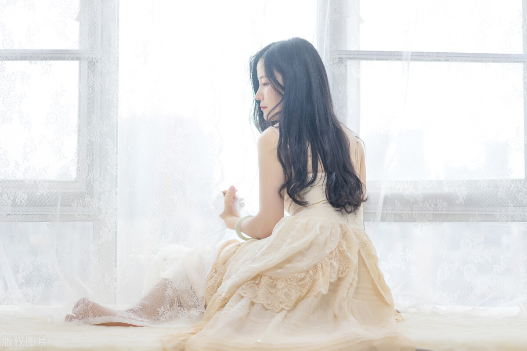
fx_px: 805
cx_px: 264
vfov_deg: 24.6
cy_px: 176
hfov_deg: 36.3
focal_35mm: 55
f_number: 1.8
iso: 640
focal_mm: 55
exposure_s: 1/60
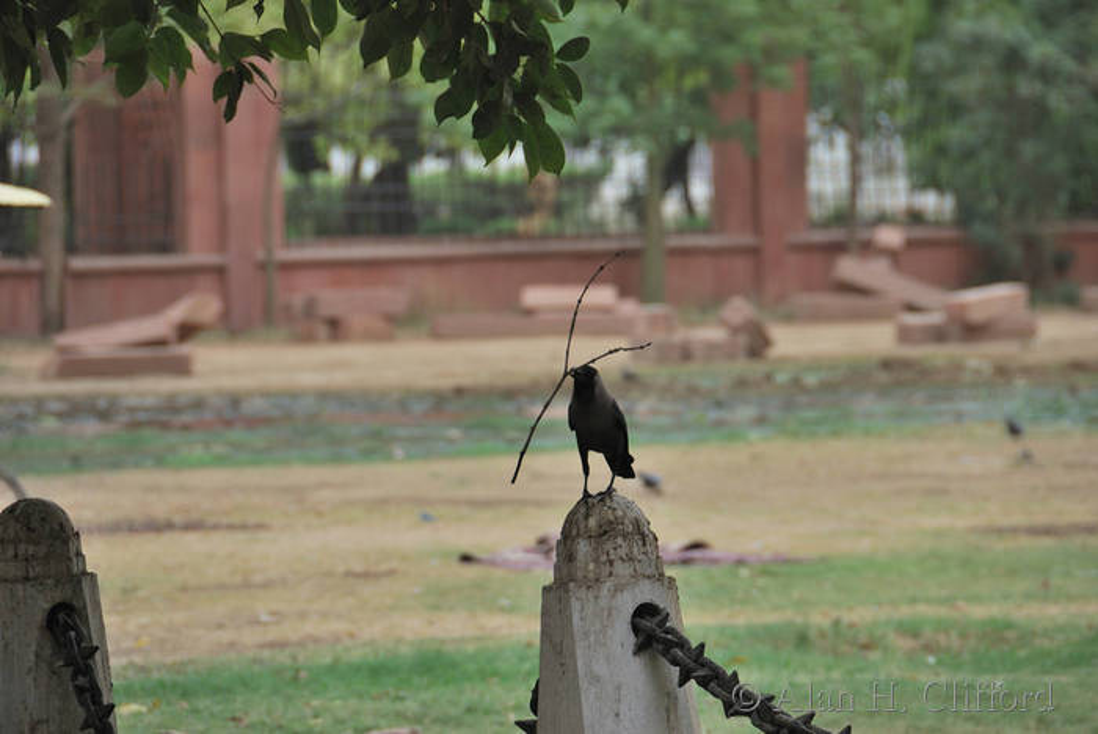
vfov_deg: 4.6
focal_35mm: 300
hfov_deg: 6.9
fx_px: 9157
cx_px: 549
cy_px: 367
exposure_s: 1/100
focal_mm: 200
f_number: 5.6
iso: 100
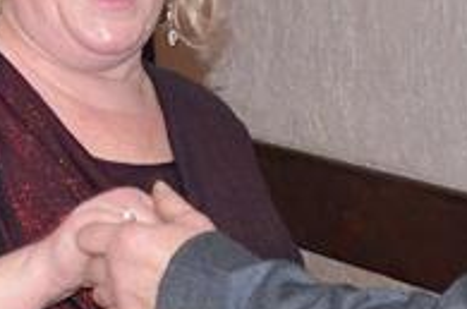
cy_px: -102
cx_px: -302
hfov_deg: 6.5
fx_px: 4063
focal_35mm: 314
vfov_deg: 4.3
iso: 3200
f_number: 4.8
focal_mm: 48
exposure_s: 1/60
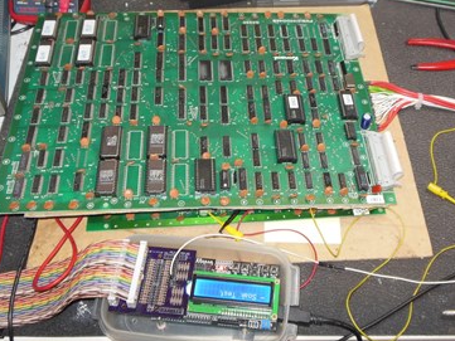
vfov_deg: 39.6
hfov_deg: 51.1
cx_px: 267
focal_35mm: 36
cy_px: 143
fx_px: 473
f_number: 3.3
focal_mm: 5.2
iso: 200
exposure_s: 1/25
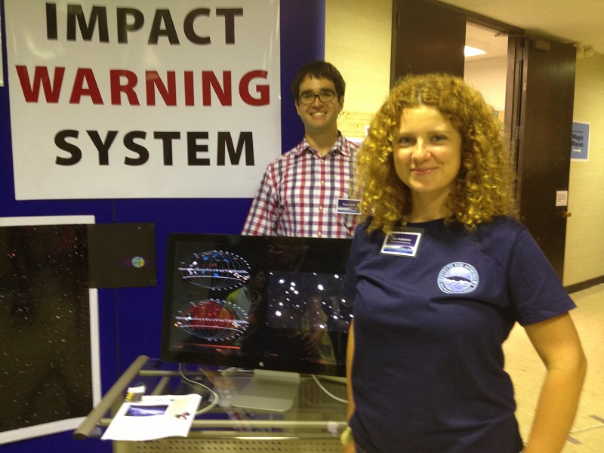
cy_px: 226
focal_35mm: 35
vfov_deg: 40.7
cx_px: 302
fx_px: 611
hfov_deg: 52.6
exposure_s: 1/20
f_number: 2.4
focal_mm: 4.28
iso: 125
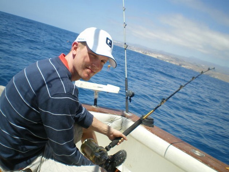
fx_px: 238
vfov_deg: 39.6
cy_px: 86
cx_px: 114
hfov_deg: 51.4
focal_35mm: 36
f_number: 4.6
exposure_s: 1/400
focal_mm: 6.3
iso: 50
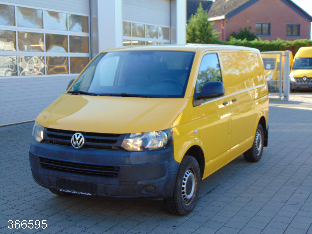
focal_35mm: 50
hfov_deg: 38.2
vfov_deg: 29.1
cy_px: 117
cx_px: 156
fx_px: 451
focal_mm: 9
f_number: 3.5
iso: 80
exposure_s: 1/160
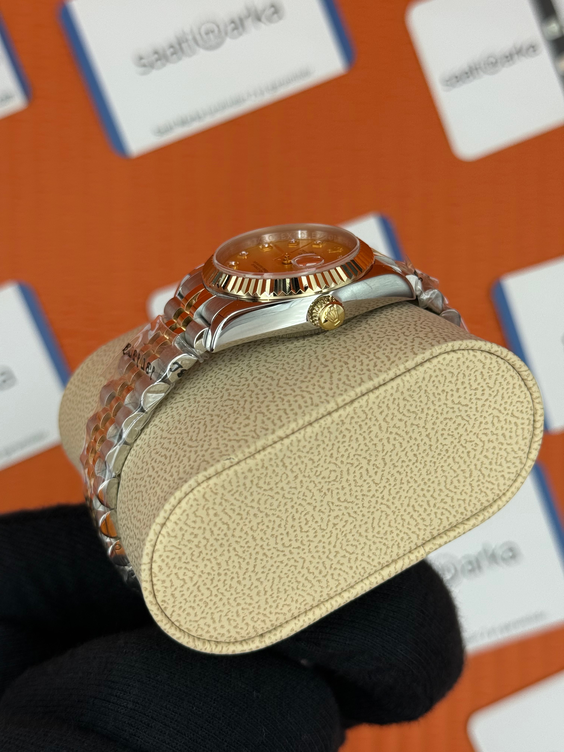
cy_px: 376
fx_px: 1043
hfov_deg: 30.3
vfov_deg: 39.7
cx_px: 282
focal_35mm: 48
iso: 64
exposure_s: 1/865
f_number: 1.78
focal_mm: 6.76
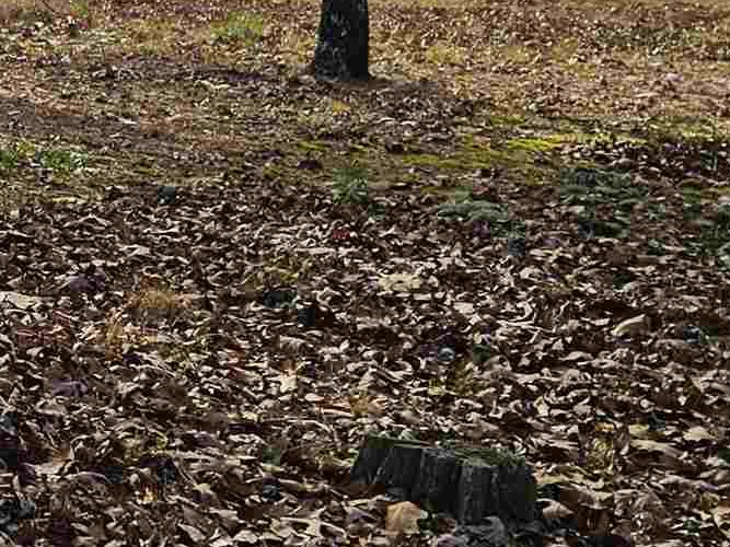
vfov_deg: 13.6
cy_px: -77
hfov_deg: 14.9
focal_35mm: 106
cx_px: -770
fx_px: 2235
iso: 10
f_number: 1.7
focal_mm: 6.3
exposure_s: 1/591
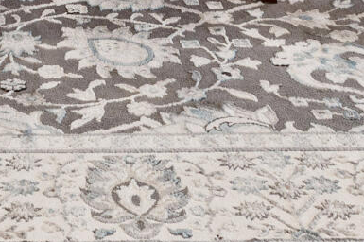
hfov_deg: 17.2
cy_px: -479
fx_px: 1182
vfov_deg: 9.3
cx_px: 15
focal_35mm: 117
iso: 100
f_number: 8
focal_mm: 10
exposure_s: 1/2.5
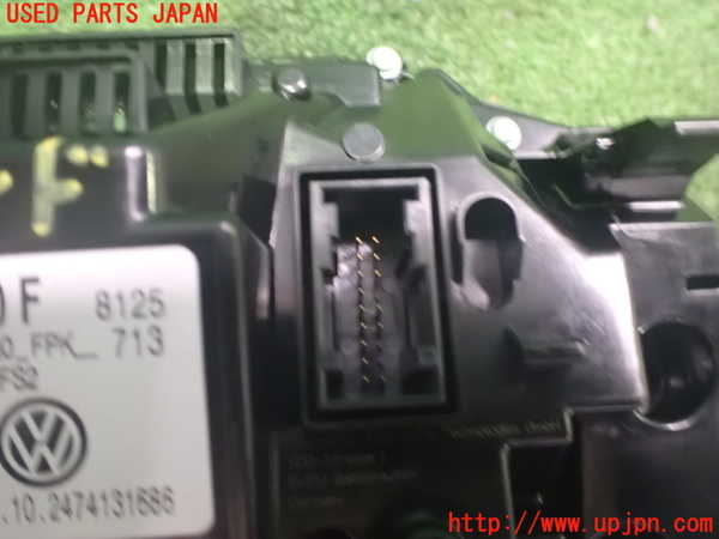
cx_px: 360
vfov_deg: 46.8
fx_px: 623
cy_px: 270
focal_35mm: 30
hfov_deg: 60.0
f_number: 2.3
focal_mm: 5.4
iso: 1600
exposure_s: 1/15
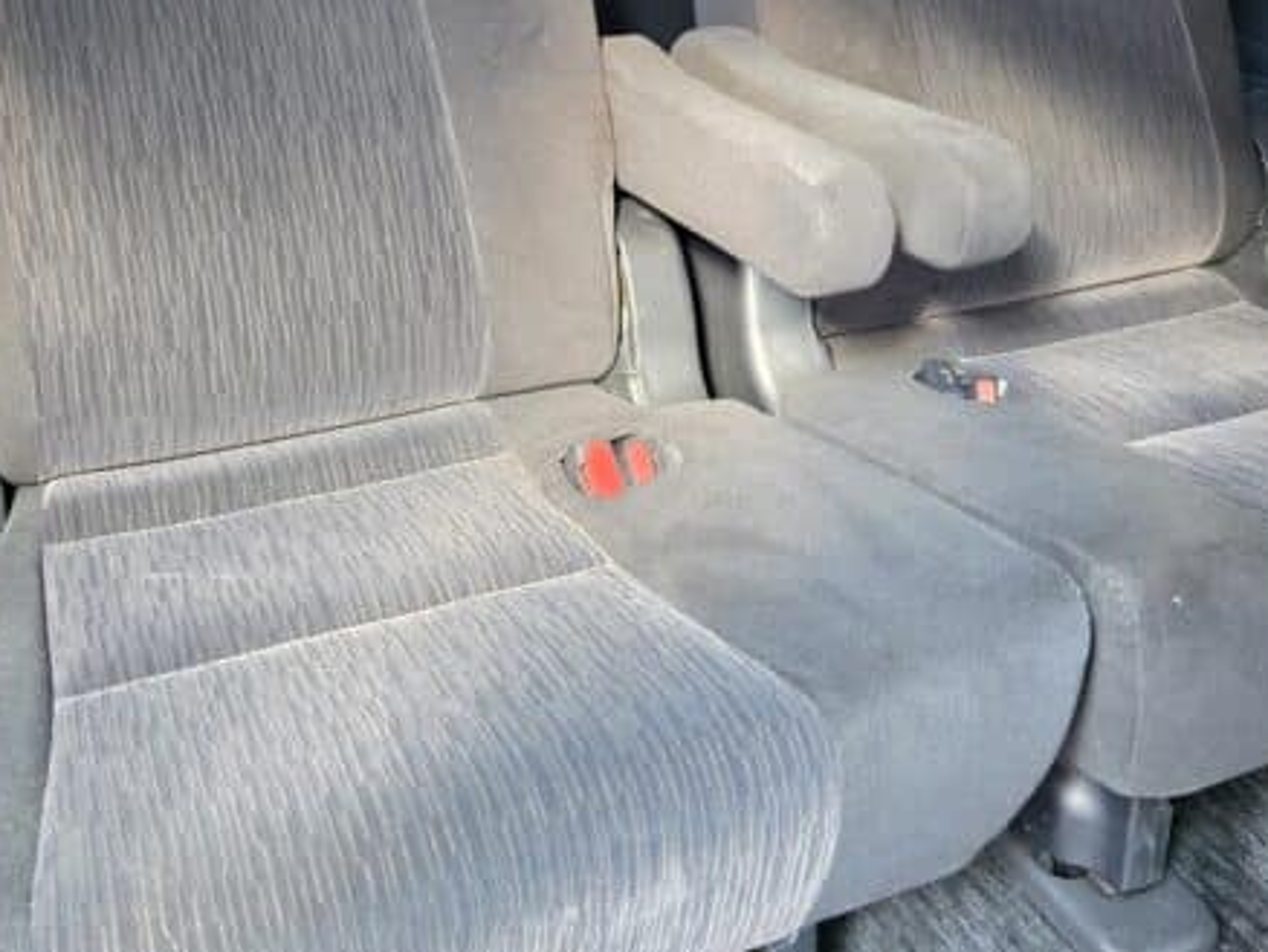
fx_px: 1539
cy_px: 197
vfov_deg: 33.4
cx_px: 660
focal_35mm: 42
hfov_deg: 44.8
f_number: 1.8
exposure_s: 1/17
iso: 2500
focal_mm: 5.4
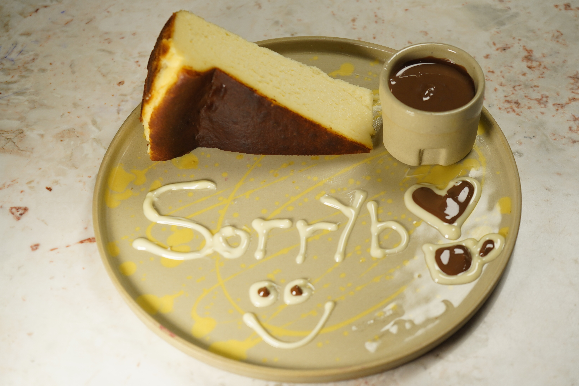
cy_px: 193
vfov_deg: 22.6
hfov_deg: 33.4
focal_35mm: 60
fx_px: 965
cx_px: 290
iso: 640
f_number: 5
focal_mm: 60
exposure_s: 1/320
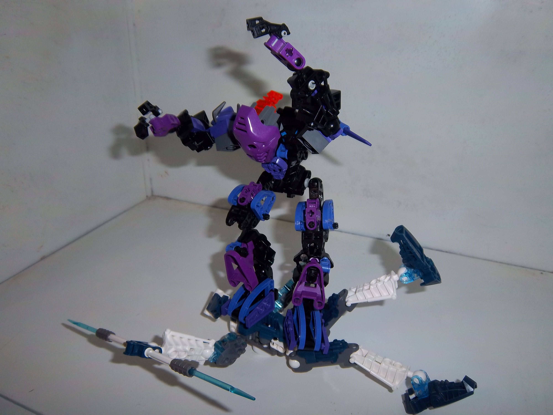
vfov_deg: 49.7
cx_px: 276
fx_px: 447
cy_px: 208
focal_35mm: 28
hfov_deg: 63.4
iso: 64
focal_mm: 5.05
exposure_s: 1/30
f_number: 3.5
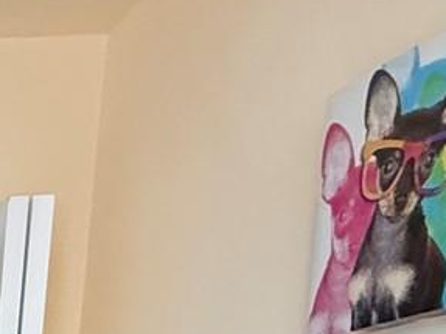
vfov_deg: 14.7
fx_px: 1005
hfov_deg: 17.2
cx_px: -474
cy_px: 713
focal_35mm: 78
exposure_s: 1/95
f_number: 2.2
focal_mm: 2.22
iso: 400
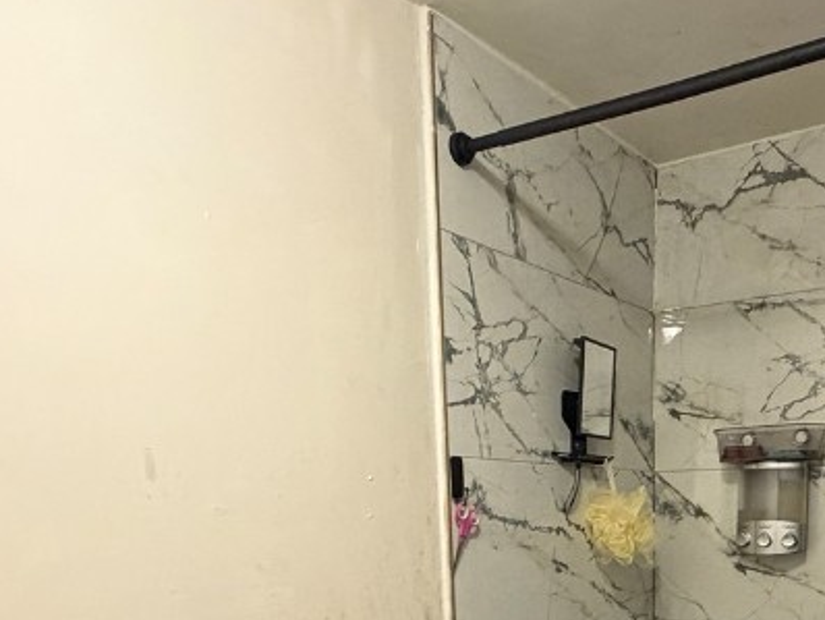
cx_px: 609
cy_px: 670
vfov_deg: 34.6
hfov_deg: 49.5
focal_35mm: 36
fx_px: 859
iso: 640
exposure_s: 1/60
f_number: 2.2
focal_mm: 2.22
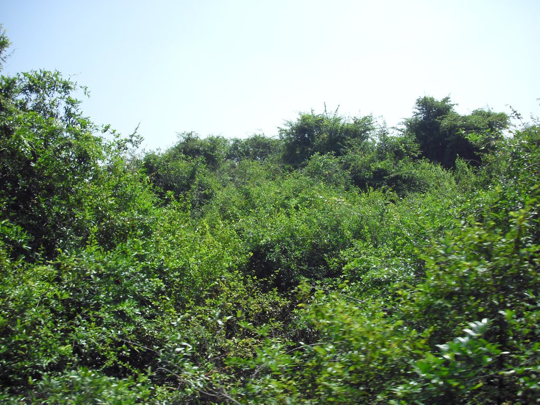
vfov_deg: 37.7
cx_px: 270
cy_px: 202
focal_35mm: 38
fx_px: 593
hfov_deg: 49.0
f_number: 8
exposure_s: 1/200
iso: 100
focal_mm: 6.2
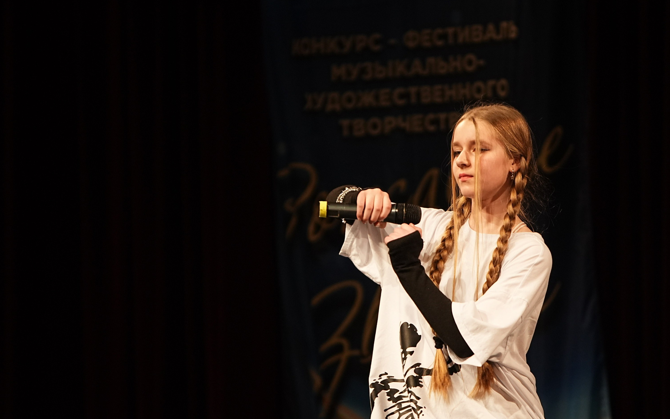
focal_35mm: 278
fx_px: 5076
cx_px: 356
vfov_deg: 4.7
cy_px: 274
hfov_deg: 7.6
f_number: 2.8
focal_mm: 200
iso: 1600
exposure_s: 1/400
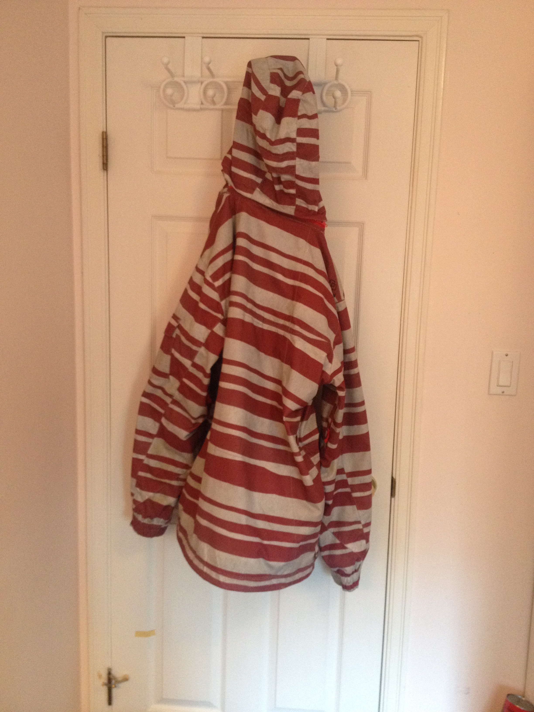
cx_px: 267
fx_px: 720
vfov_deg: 52.6
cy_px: 356
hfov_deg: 40.7
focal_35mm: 35
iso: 250
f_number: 2.4
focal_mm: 4.28
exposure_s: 1/20
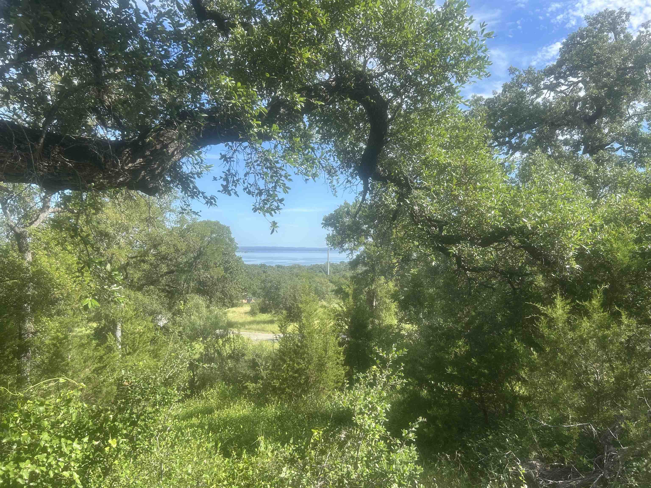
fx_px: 489
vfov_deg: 53.1
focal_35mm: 26
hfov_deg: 67.3
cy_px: 244
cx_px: 326
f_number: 1.5
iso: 50
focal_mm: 5.7
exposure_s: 1/1531
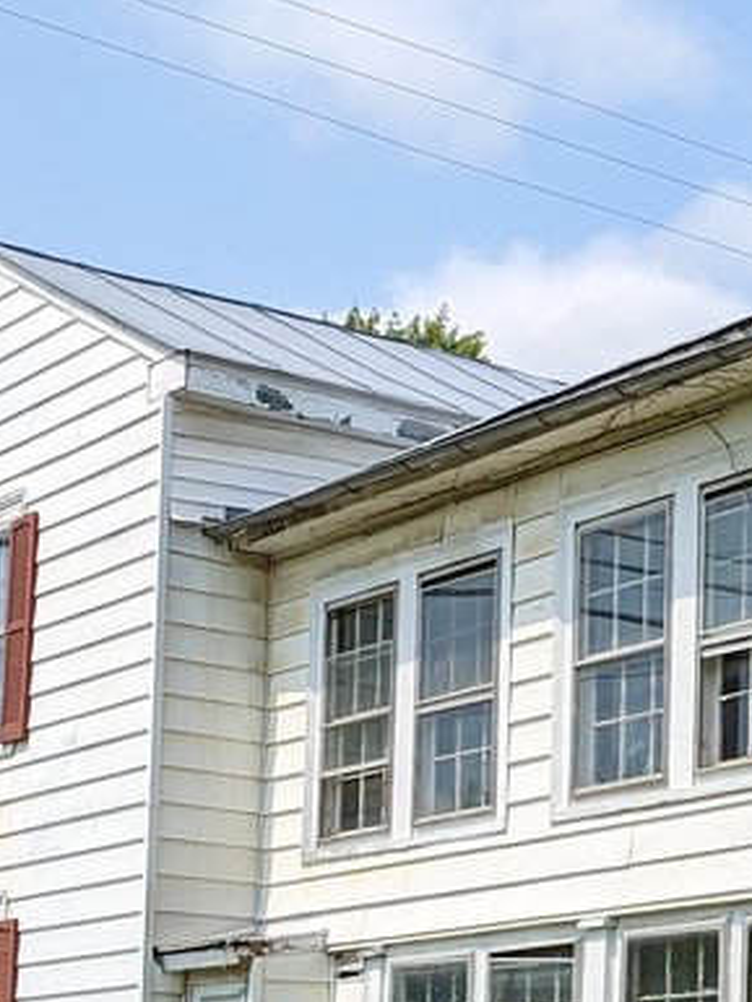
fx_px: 2721
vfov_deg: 20.4
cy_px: 910
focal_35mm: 94
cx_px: 1042
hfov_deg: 14.9
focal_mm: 6.81
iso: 43
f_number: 1.85
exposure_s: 1/2410
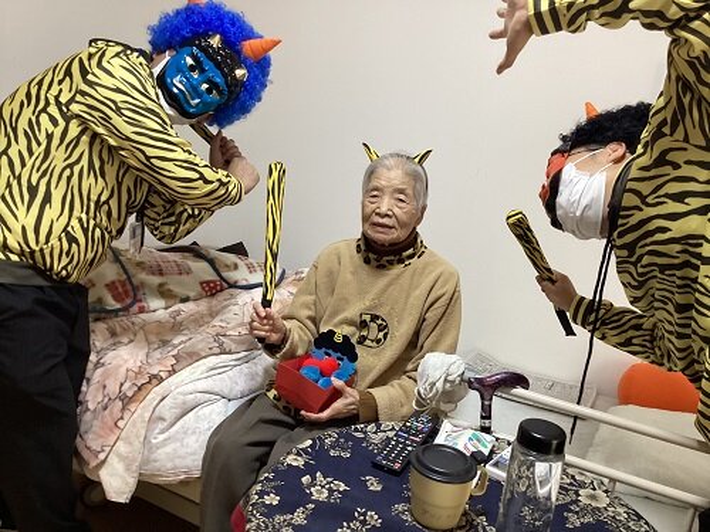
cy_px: 266
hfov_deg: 58.4
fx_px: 636
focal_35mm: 31
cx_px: 355
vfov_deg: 45.4
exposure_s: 1/60
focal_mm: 3.3
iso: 160
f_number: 2.4
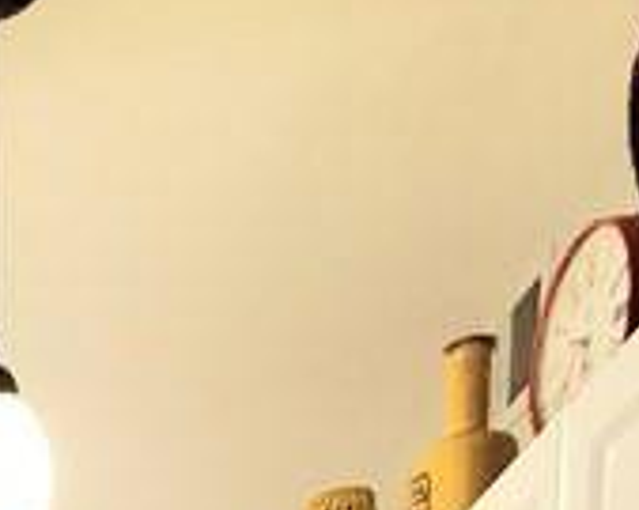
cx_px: -374
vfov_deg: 13.4
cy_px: 1284
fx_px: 1455
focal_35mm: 77
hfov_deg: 20.4
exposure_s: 1/60.2
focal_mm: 1.8
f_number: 2.2
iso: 400
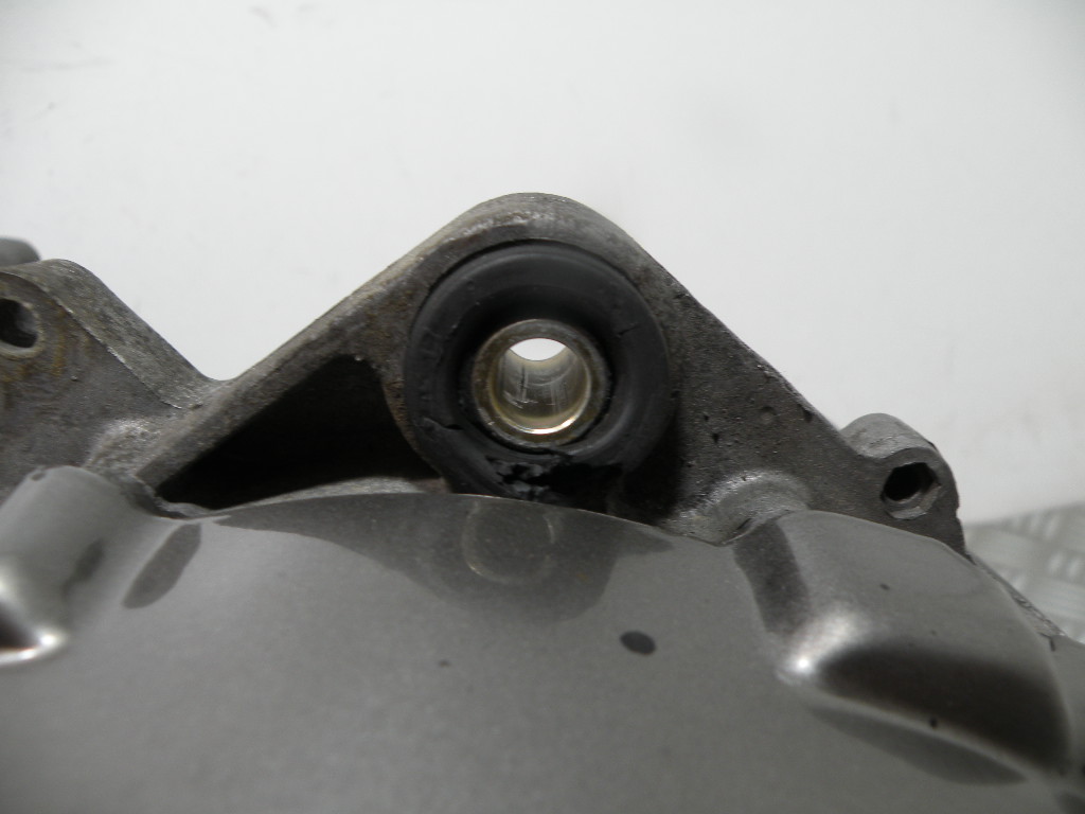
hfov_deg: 65.3
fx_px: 846
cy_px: 407
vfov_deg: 51.4
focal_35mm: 27
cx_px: 542
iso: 64
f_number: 2.8
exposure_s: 1/69
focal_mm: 4.7
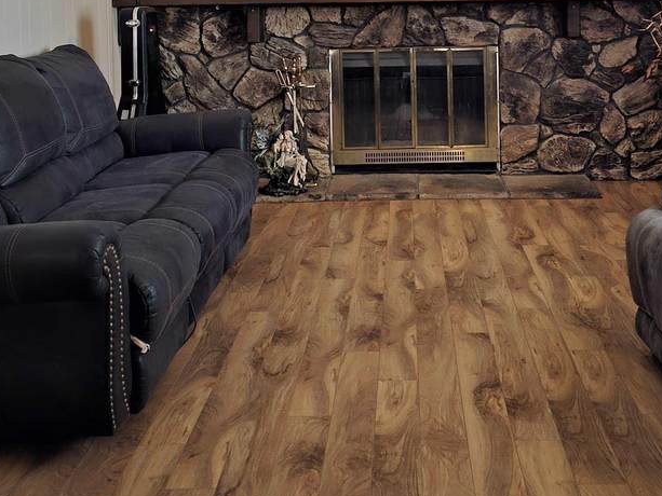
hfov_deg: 39.4
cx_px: 407
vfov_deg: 28.7
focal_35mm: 48
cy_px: 19
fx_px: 918
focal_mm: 6.3
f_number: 1.7
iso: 800
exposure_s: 1/60
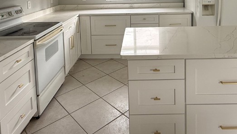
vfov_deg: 35.2
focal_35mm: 30
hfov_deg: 64.2
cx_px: 131
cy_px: 0
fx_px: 189
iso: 64
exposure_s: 1/99
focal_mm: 2.22
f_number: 2.2
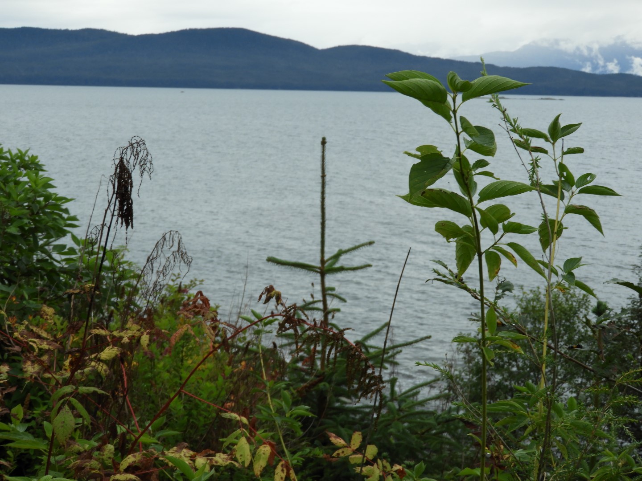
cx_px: 321
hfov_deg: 27.8
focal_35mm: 70
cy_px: 240
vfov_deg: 21.0
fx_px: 1298
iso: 100
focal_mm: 12.5
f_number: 4.5
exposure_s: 1/320
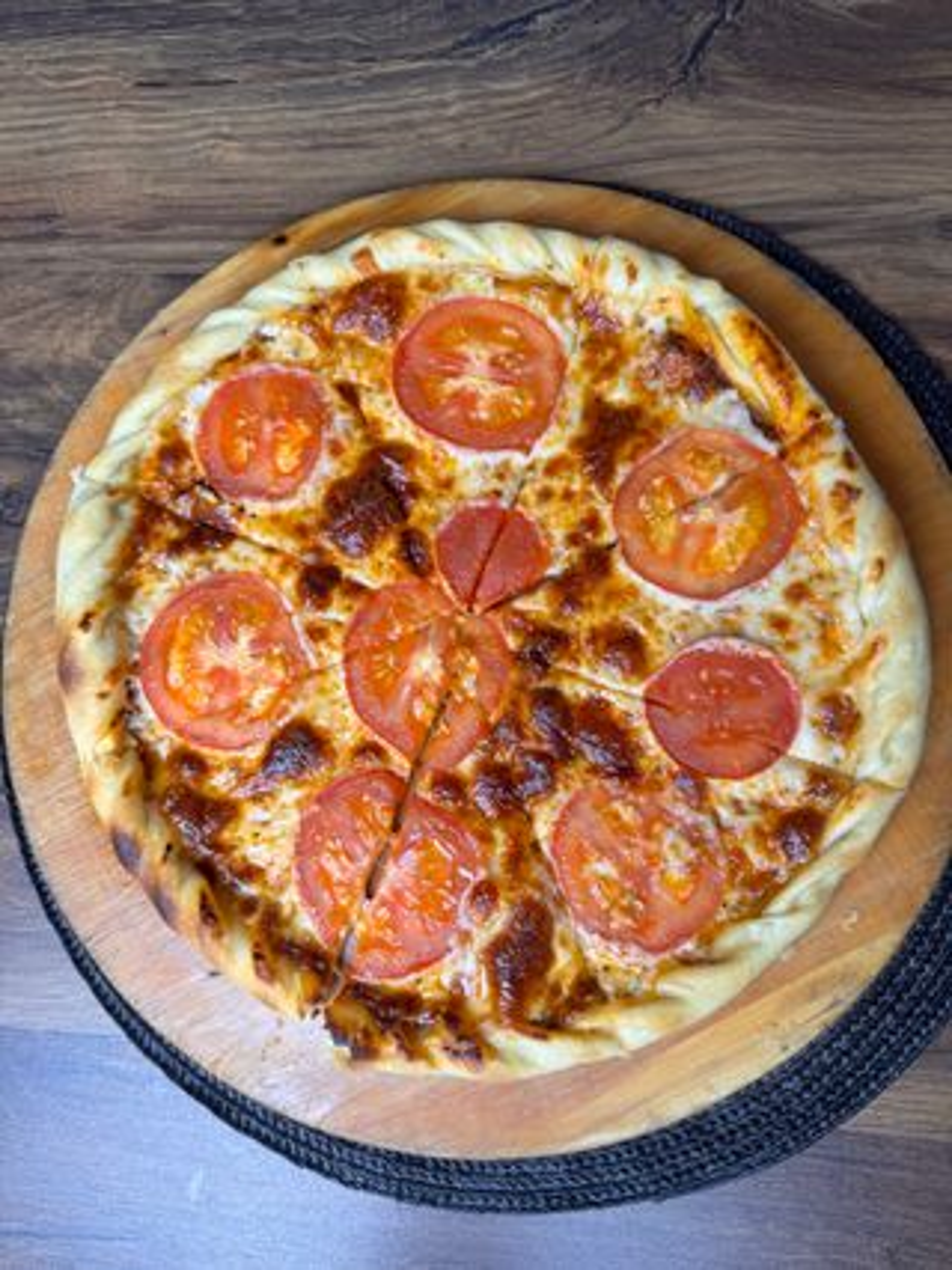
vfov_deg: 71.6
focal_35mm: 24
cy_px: 635
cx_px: 476
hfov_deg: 56.8
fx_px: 880
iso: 80
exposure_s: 1/100
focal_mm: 6.86
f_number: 1.78
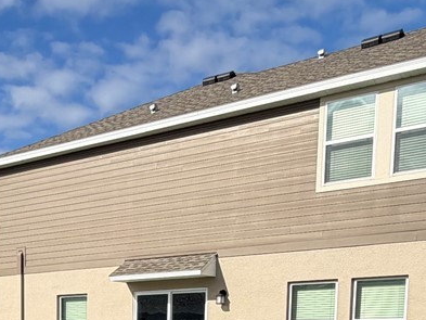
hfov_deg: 31.9
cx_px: 28
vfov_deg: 22.8
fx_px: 702
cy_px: 421
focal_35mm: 57
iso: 20
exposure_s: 1/914
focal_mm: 2.22
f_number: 2.2
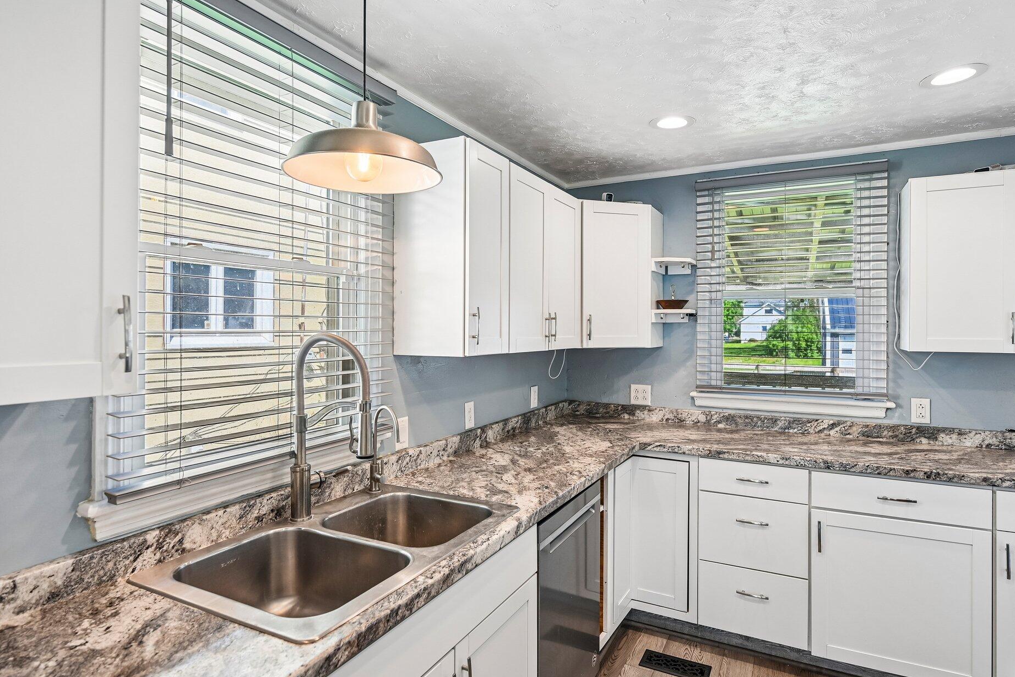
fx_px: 564
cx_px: 511
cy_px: 330
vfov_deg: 61.9
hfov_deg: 84.0
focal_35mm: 20
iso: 400
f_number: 4.8
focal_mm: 18
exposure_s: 1/90
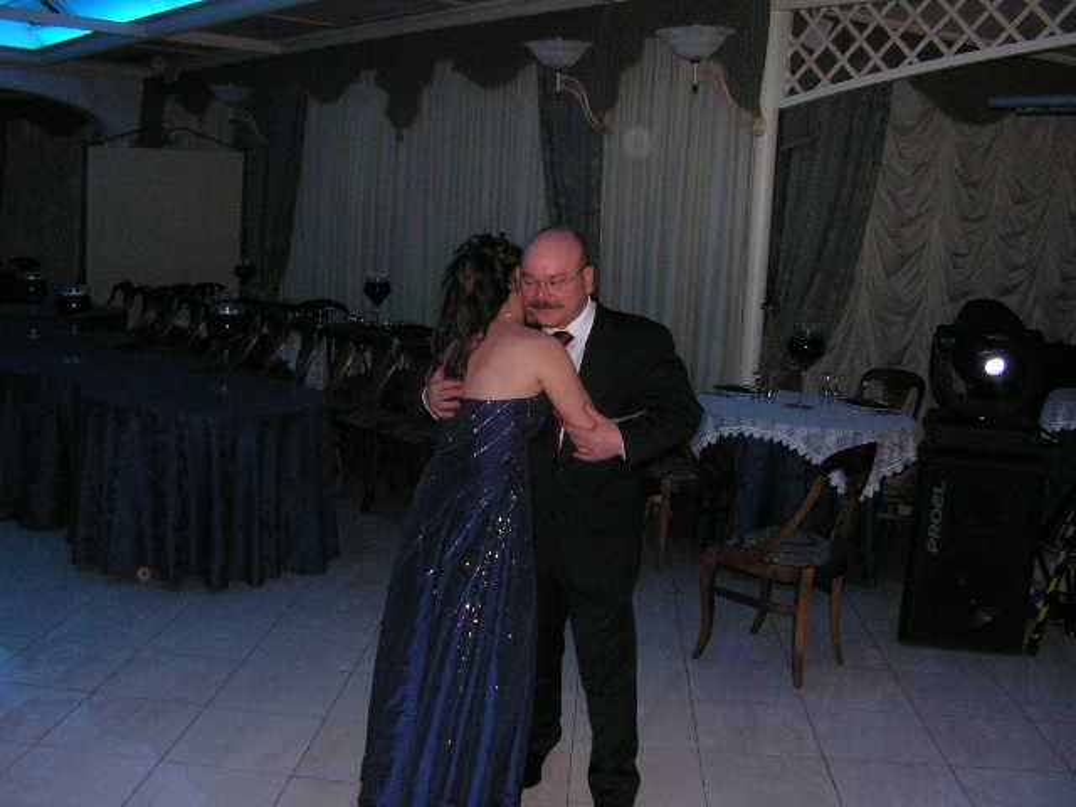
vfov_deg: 39.7
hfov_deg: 51.4
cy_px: 404
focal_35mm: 36
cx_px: 538
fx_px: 1119
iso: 200
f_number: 3.2
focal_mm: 6
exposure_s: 1/40
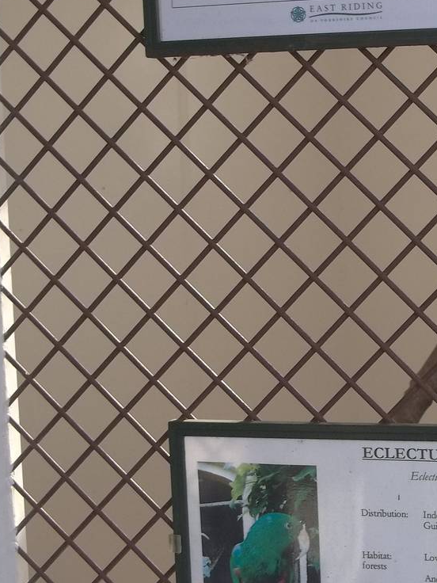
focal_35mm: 100
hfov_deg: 14.6
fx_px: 1683
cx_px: 401
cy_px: 267
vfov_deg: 19.6
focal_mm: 8.3
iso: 80
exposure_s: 1/100
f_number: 3.7
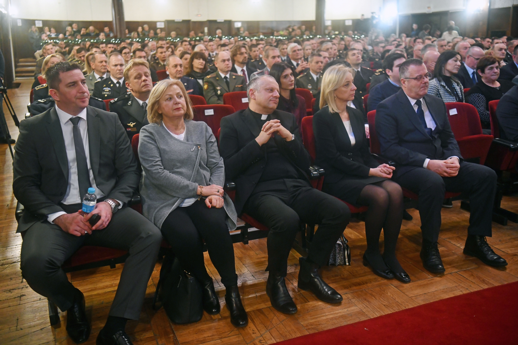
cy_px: 172
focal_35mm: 35
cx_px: 259
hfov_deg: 54.4
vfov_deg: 37.8
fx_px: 504
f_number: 2.8
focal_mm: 35
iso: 2000
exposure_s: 1/80
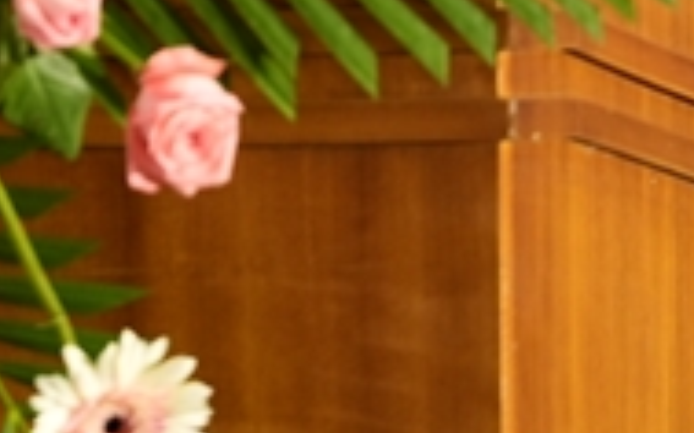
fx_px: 18398
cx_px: -26
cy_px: -732
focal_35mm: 973
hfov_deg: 2.2
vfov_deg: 1.3
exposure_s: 1/160
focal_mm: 180
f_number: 3.2
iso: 500
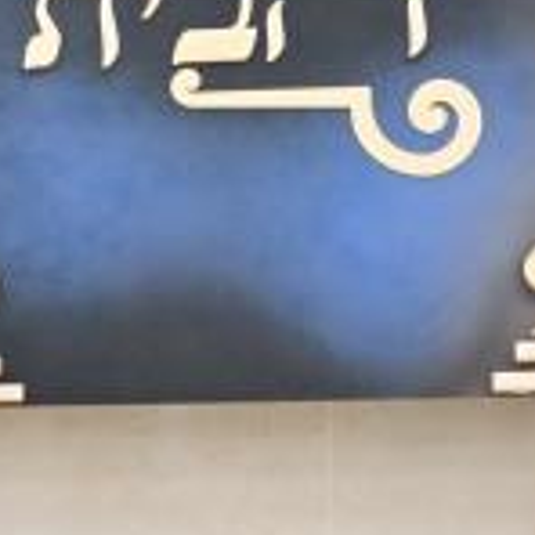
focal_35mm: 441
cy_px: 195
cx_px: -1258
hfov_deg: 3.8
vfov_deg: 4.0
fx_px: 7711
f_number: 4
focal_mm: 50
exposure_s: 1/200
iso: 250
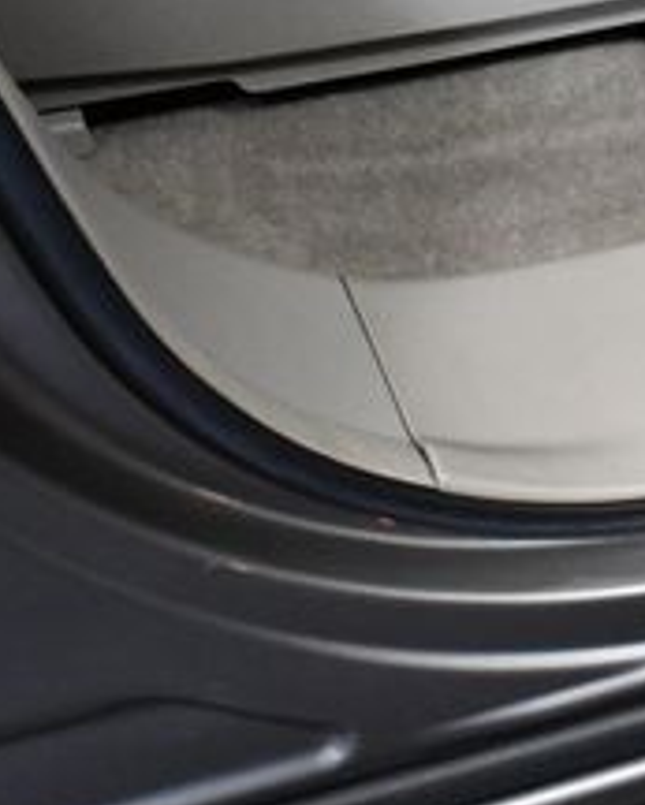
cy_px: 157
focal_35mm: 100
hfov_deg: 13.7
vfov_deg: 19.0
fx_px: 2385
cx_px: 1171
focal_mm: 18
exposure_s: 1/125
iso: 1800
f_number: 3.5
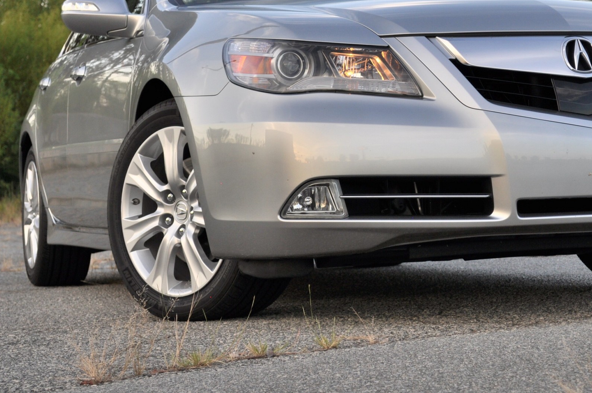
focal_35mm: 94
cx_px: 399
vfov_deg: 14.5
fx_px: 1544
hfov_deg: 21.6
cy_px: 96
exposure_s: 1/125
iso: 220
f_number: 5.6
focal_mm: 40
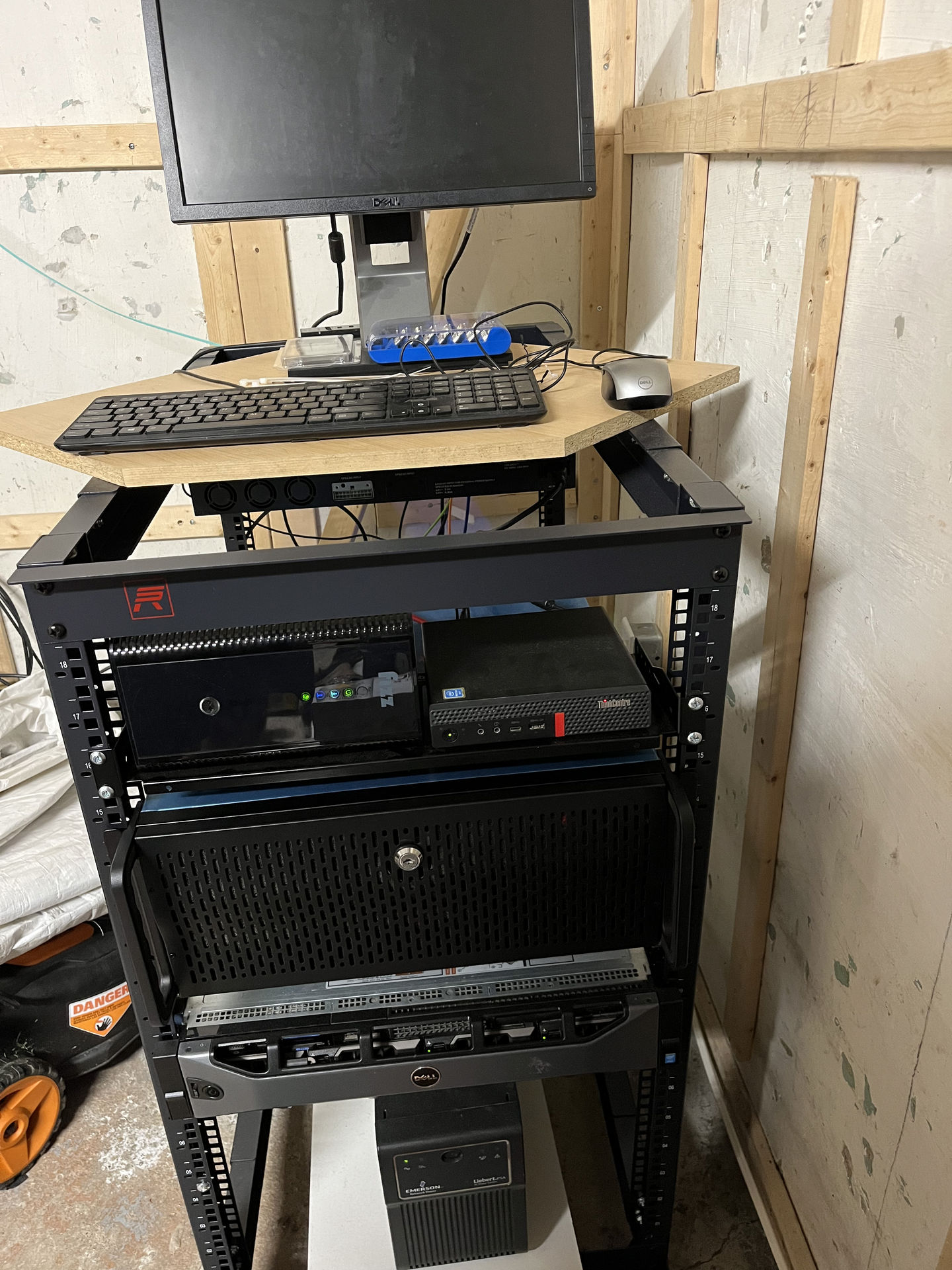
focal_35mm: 26
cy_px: 635
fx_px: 953
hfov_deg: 53.1
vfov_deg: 67.3
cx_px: 476
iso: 500
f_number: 1.6
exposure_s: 1/30
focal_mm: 5.1
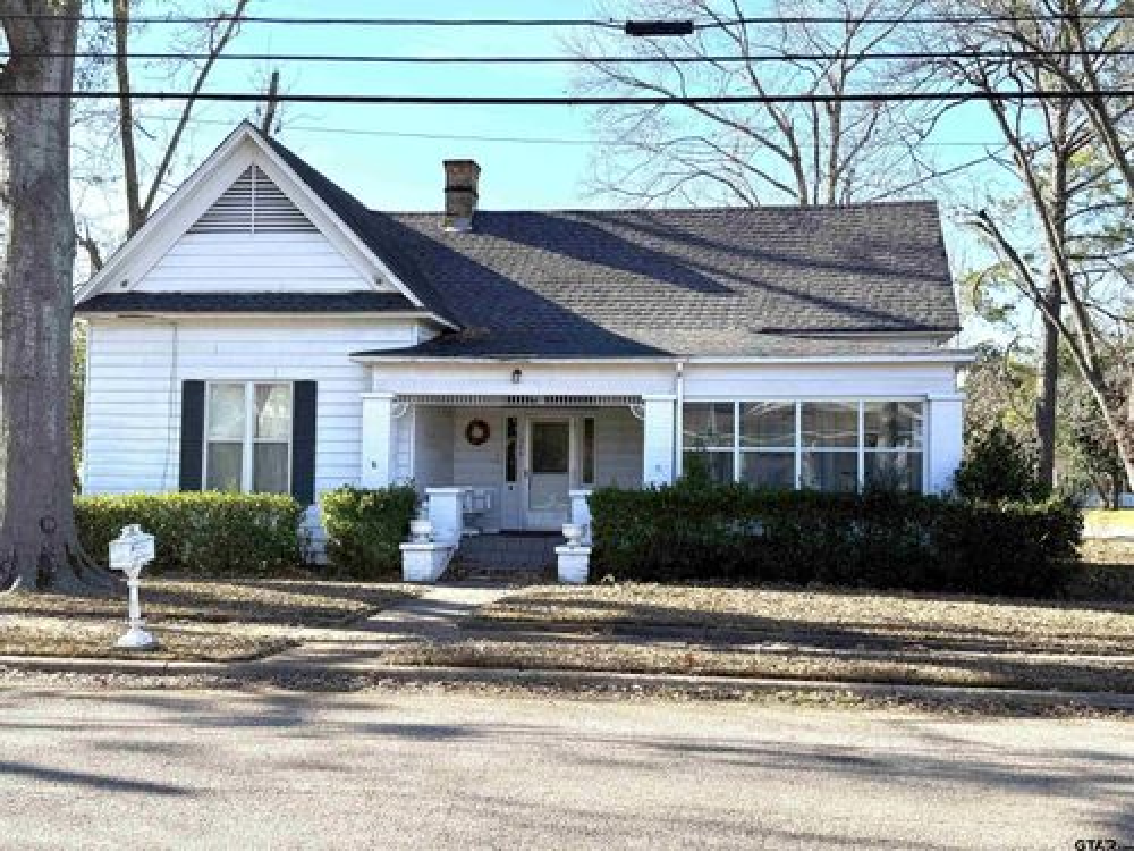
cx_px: 567
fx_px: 1278
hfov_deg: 47.9
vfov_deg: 36.8
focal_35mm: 39
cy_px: 426
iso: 80
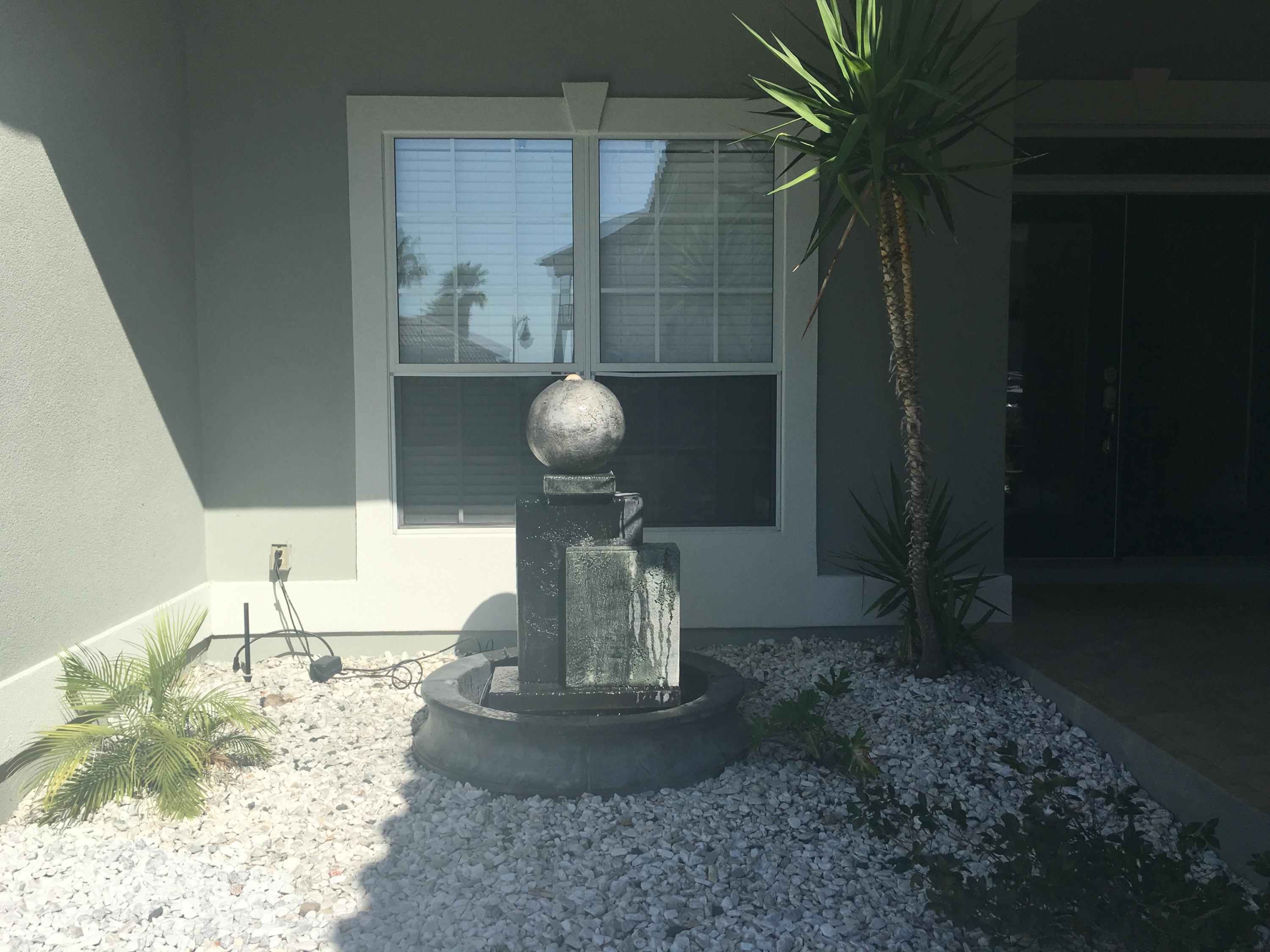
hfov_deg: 61.7
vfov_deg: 48.2
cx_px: 635
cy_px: 476
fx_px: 1064
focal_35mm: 29
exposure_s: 1/1876
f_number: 2.2
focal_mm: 4.15
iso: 25
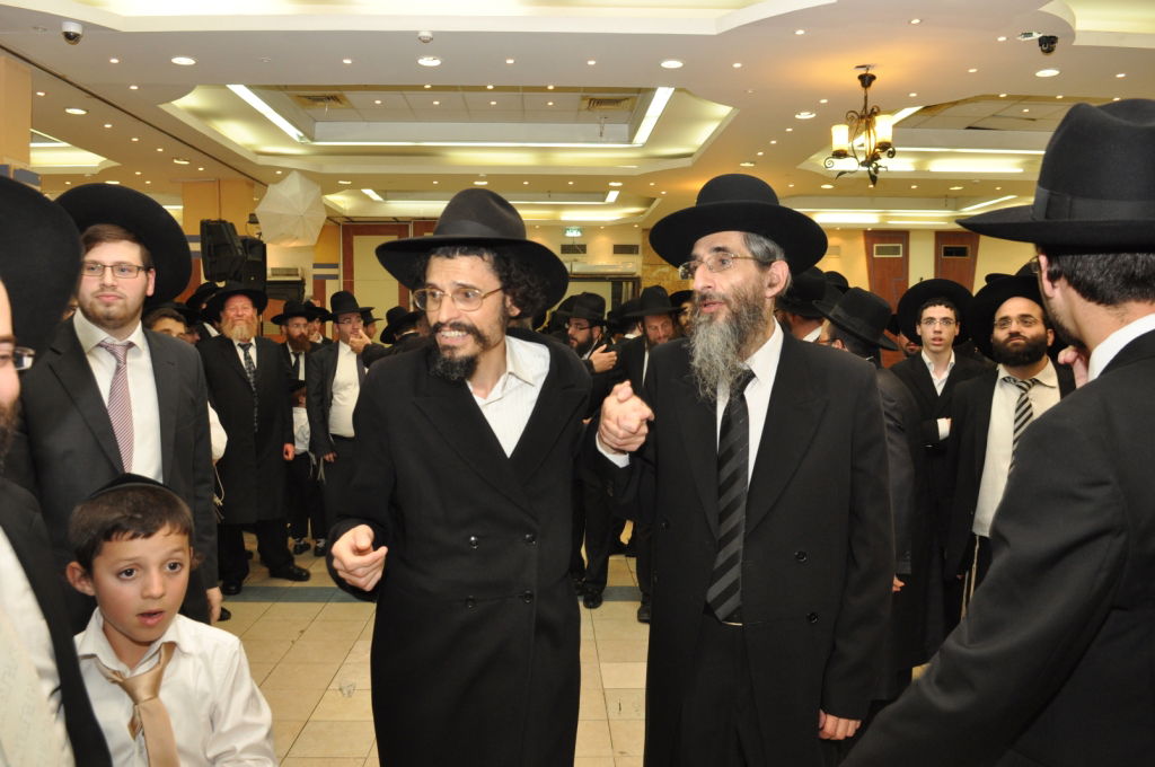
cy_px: 384
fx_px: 817
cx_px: 578
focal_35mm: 26
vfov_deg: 50.3
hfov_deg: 70.5
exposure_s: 1/60
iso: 640
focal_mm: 17
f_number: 5.6
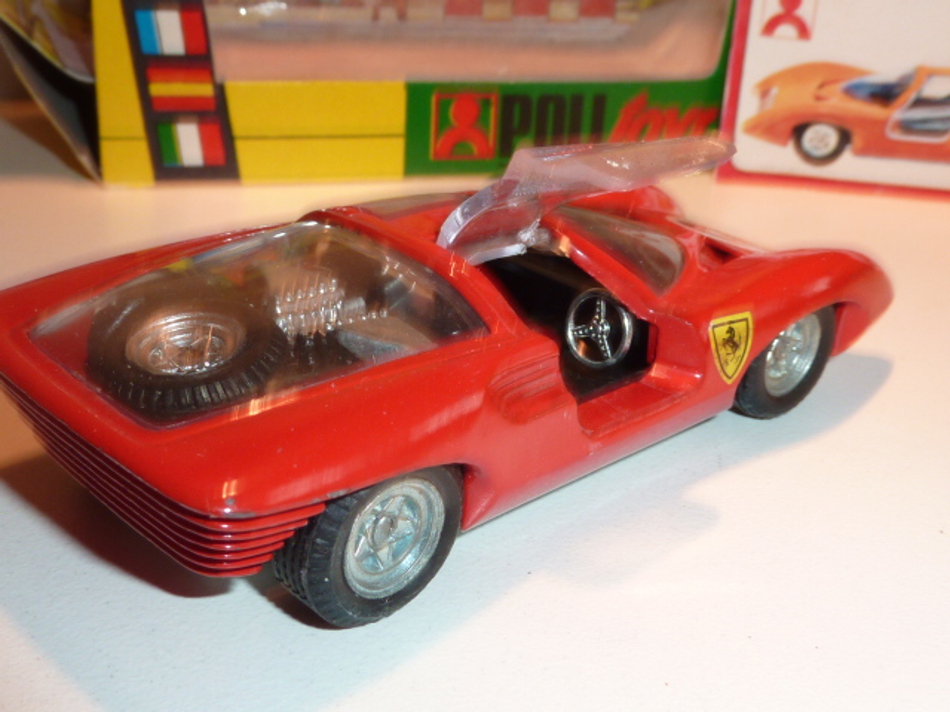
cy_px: 356
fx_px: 1317
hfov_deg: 39.7
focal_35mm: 48
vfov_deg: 30.3
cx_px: 475
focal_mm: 4.4
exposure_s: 1/30
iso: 100
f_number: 4
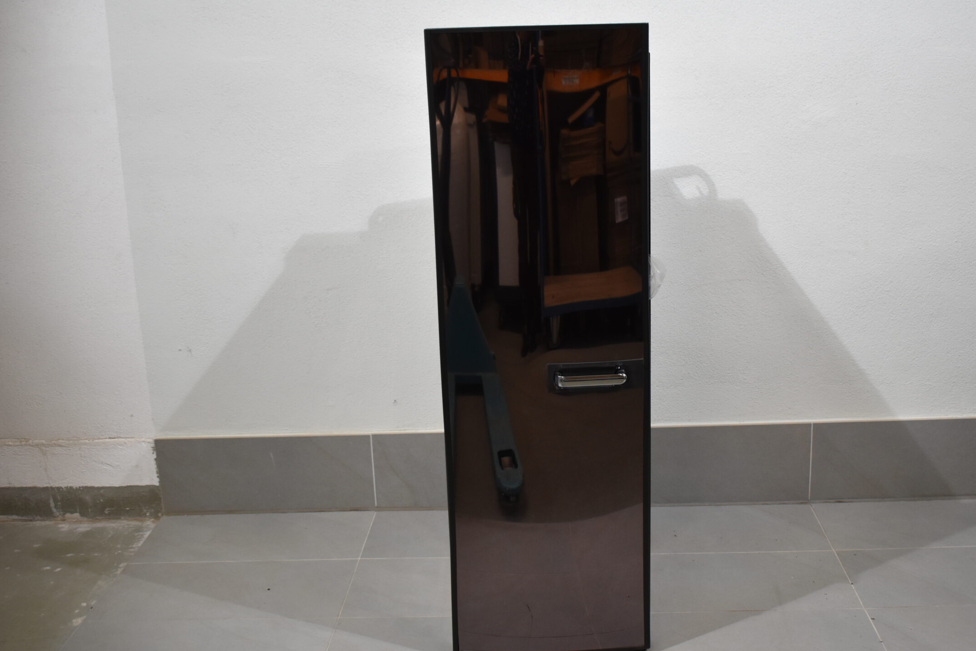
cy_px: 338
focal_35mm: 43
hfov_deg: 45.3
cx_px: 550
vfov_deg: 31.2
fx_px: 1166
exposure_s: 1/160
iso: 800
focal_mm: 24
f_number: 3.8
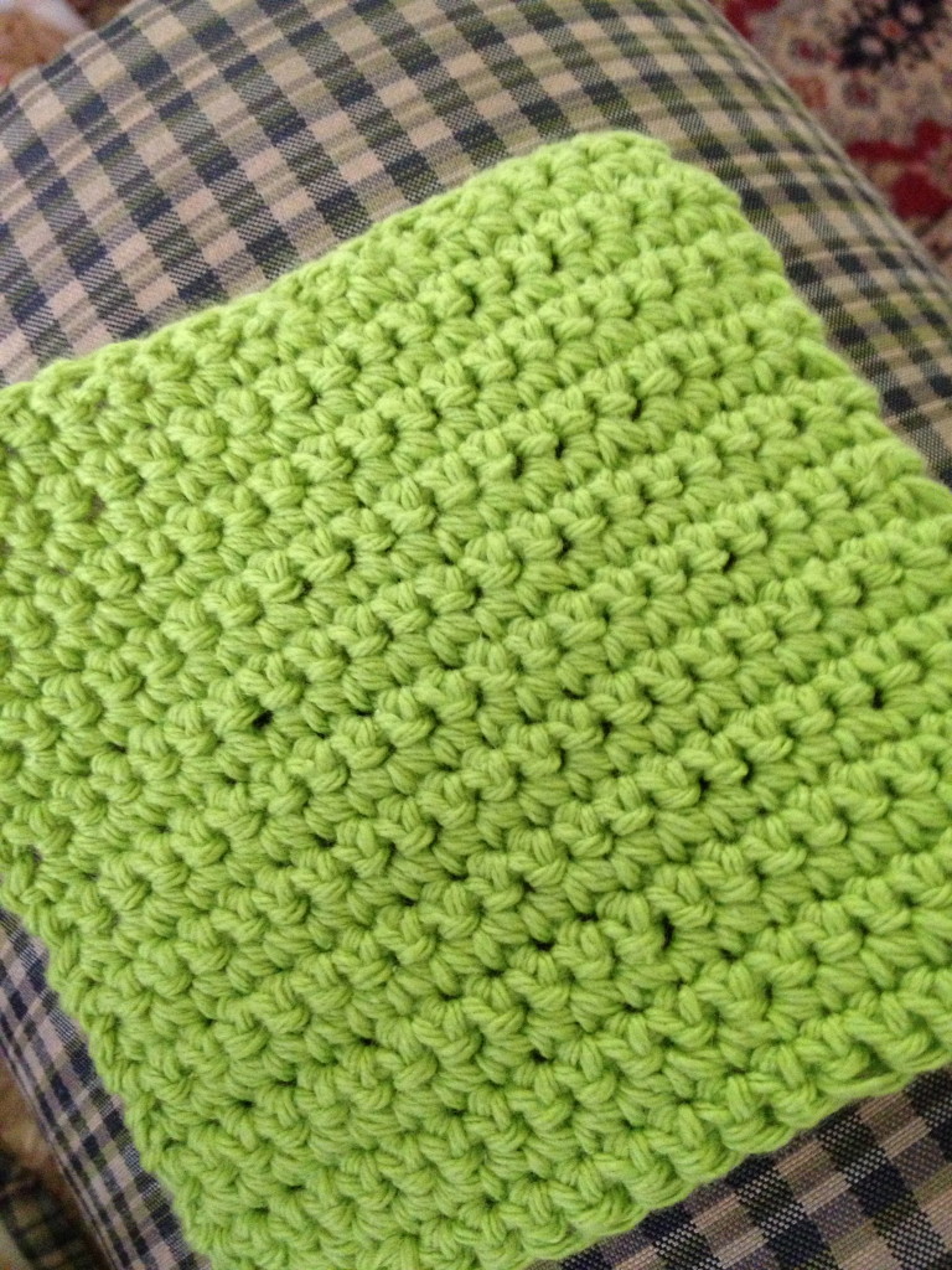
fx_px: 1283
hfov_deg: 40.7
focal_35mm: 35
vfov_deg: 52.6
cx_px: 476
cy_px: 635
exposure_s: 1/15
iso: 500
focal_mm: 4.28
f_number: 2.4
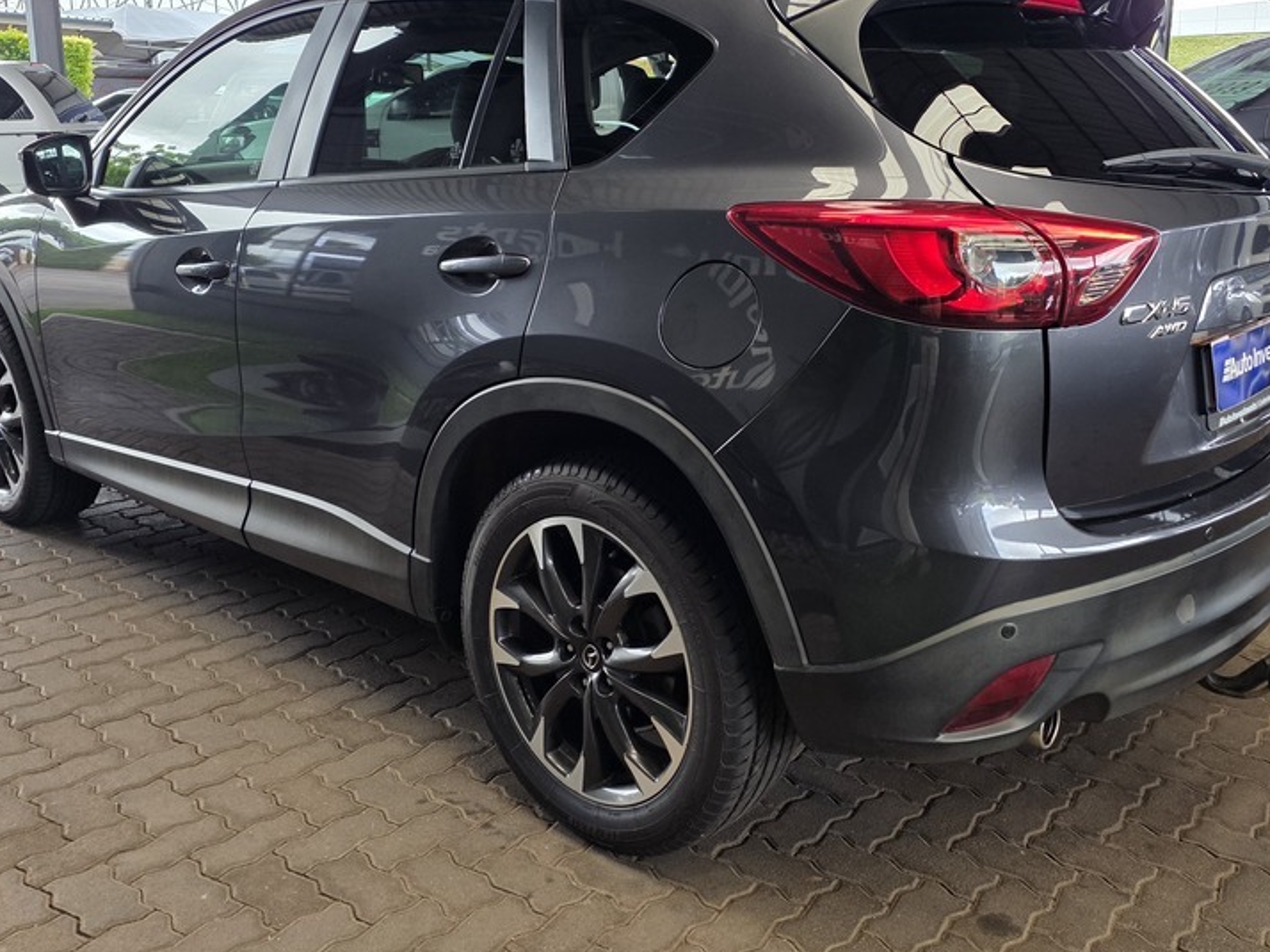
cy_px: 367
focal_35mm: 33
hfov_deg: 55.3
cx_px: 687
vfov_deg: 42.6
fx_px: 1210
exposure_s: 1/180
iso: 125
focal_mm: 6.25
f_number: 1.7
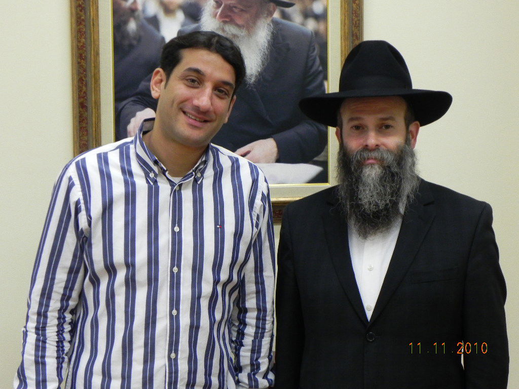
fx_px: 990
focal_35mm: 66
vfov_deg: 22.3
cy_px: 194
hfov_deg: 29.4
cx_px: 260
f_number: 3.5
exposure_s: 1/24.2
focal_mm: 11.8
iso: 400
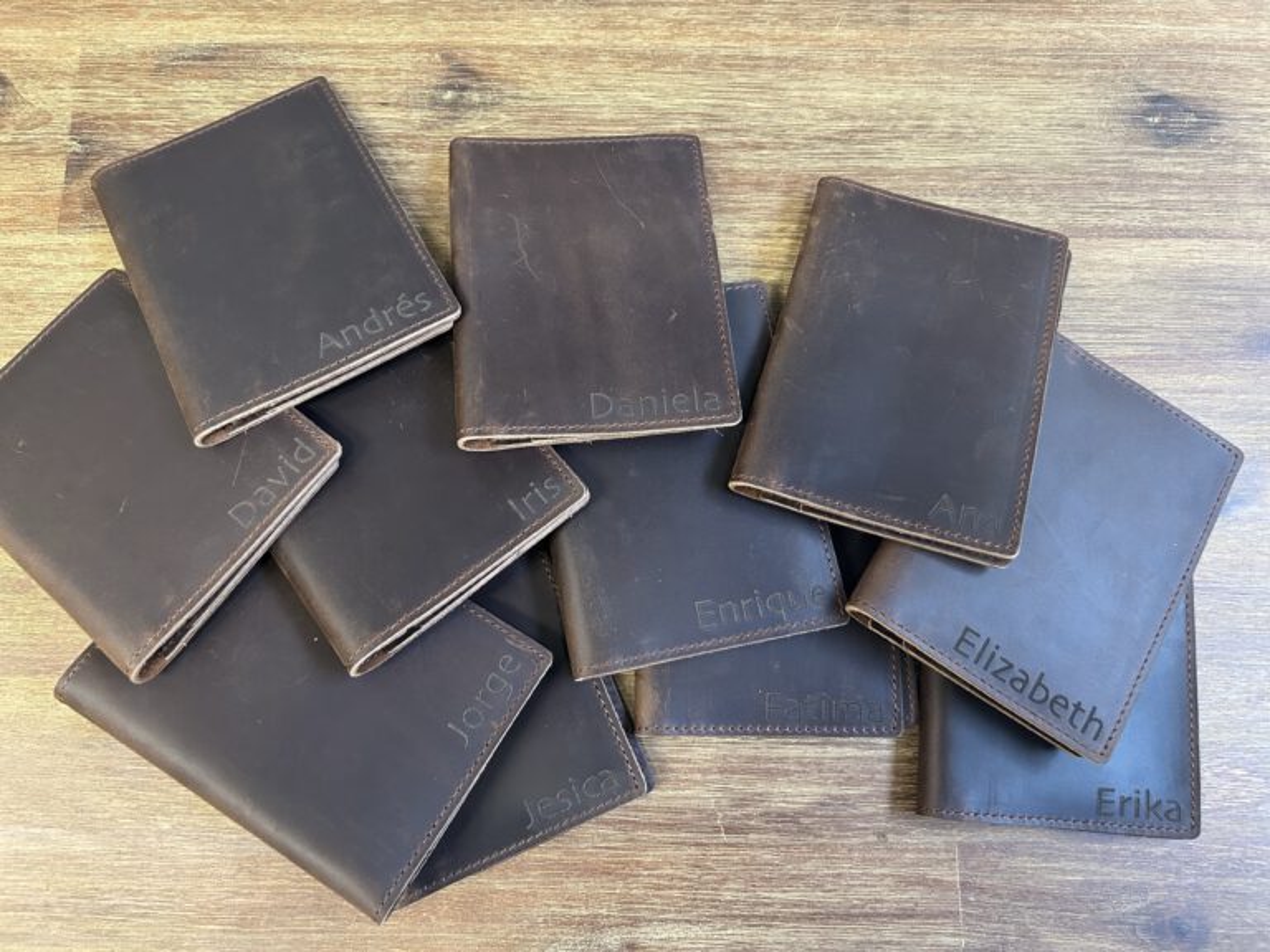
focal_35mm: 26
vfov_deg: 53.1
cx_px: 635
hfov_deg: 67.3
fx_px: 954
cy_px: 476
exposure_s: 1/60
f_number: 1.5
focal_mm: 5.7
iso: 400
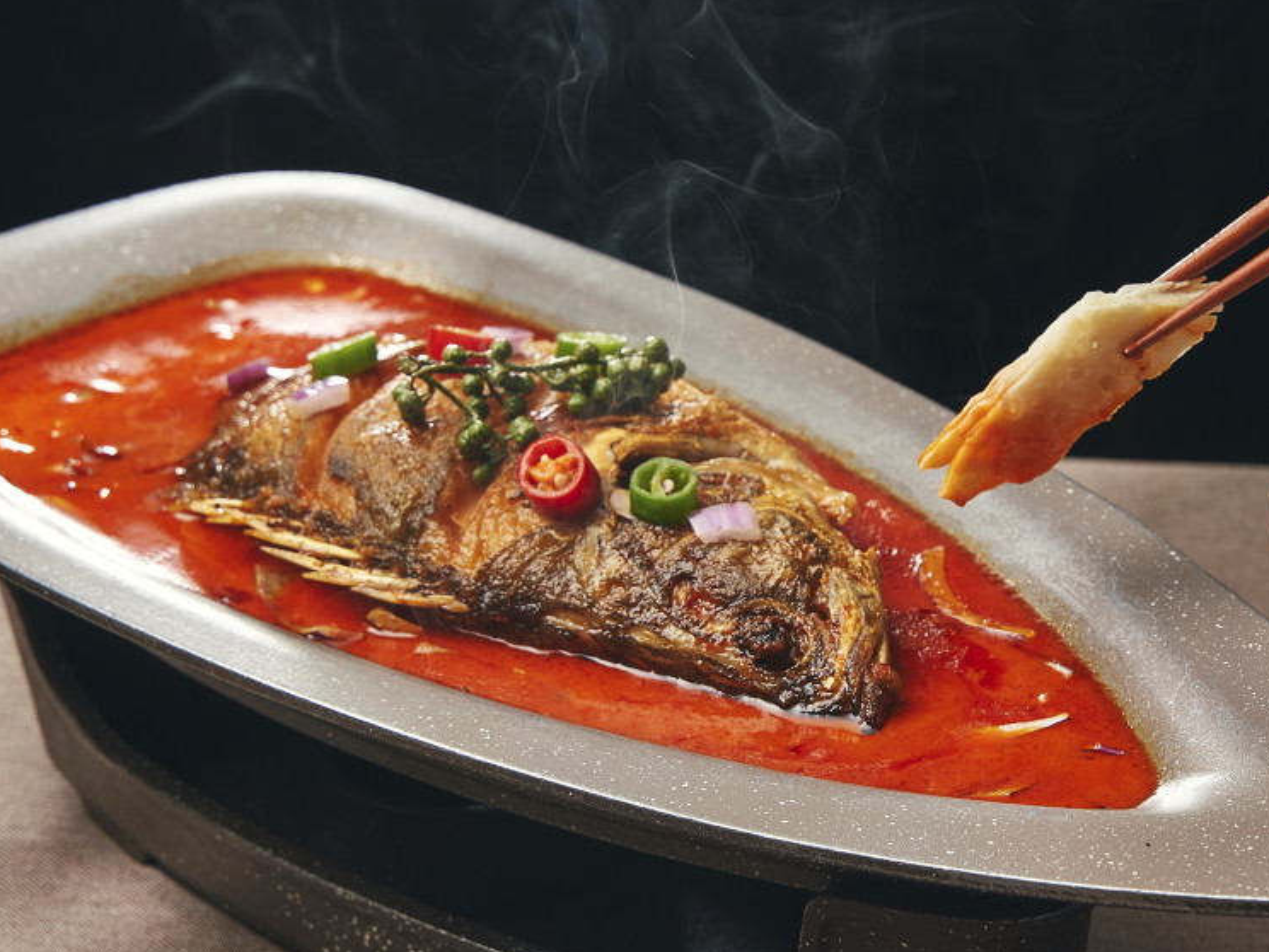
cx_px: 1047
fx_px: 4546
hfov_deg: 15.8
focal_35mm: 124
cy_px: 351
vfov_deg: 11.9
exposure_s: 1/125
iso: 200
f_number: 10
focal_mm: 75
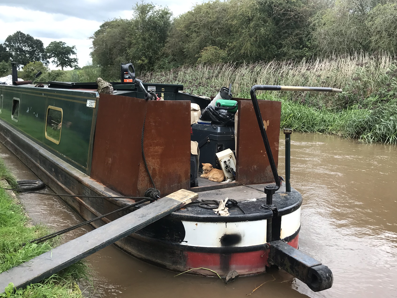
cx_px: 203
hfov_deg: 54.0
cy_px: 174
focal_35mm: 34
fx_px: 390
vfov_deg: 41.7
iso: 20
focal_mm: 3.99
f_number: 1.8
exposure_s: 1/359
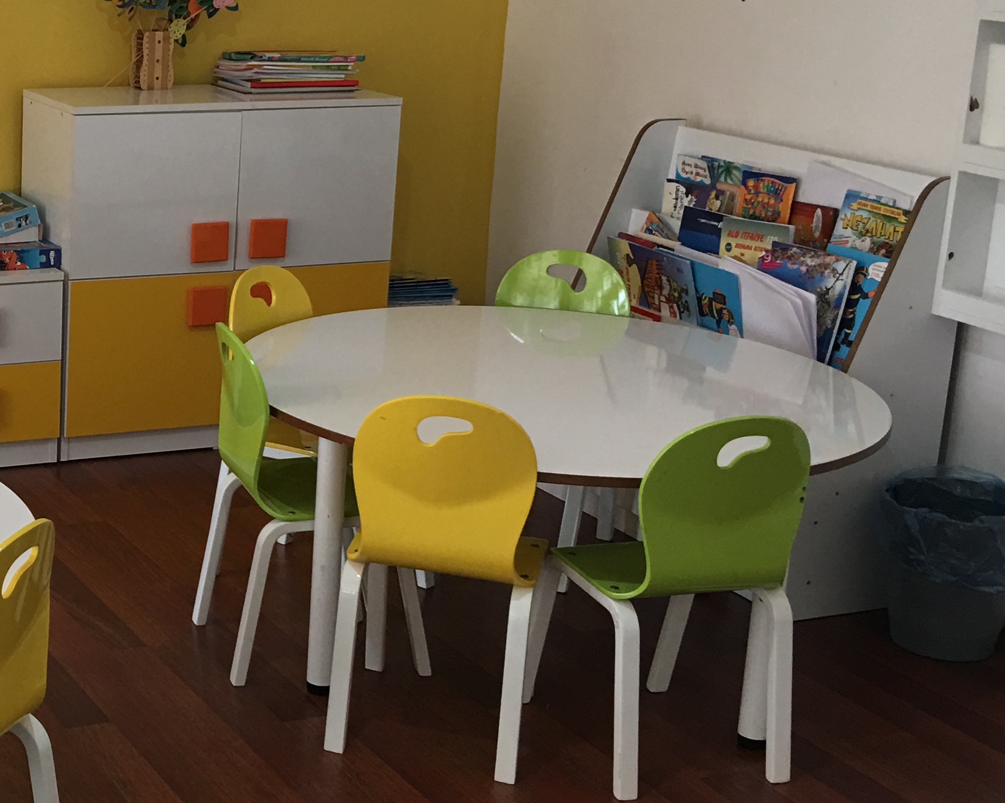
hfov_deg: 28.4
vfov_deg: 24.2
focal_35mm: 63
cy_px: 395
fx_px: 1874
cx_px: 29
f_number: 2.2
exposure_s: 1/17
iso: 40
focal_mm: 4.15
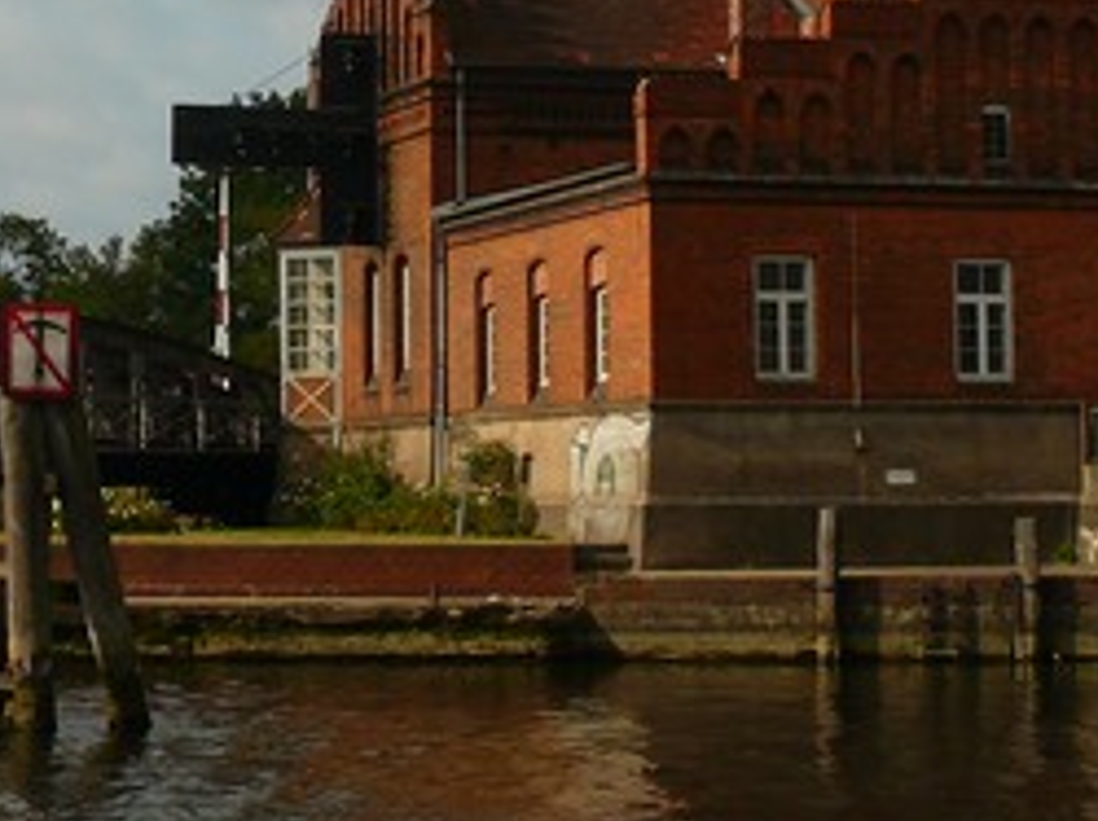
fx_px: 3327
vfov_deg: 14.0
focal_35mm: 105
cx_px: 57
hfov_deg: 18.4
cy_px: 162
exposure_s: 1/200
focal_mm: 7.4
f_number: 5.6
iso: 100
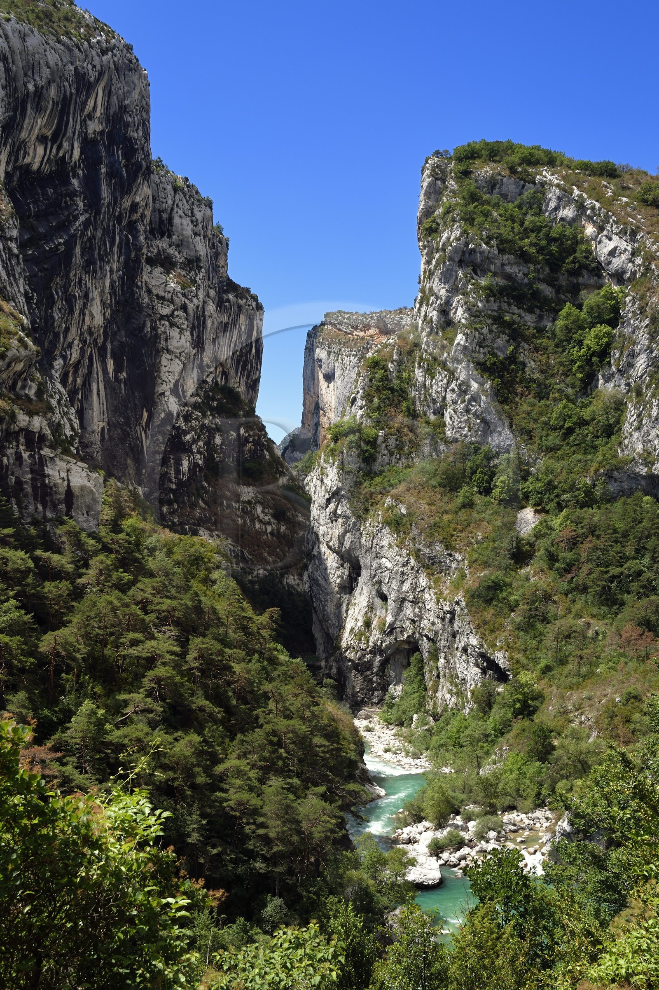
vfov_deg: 48.5
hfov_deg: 33.4
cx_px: 330
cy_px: 495
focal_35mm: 40
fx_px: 1099
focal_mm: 40
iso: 200
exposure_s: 1/250
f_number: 11
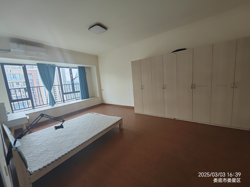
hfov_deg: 106.2
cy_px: 94
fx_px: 94
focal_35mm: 13
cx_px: 125
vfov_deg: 89.9
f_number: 2
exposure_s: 1/33
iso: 800
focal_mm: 1.82
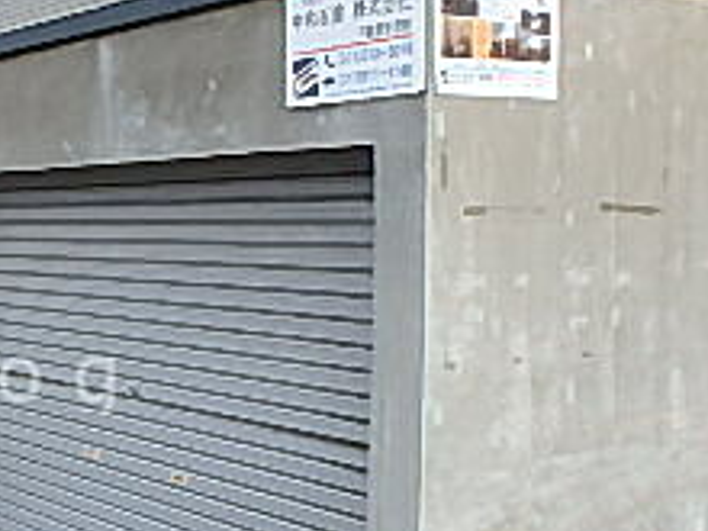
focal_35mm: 61
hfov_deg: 28.5
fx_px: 1248
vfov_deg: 23.9
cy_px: 373
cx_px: -87
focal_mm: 3.7
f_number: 3.5
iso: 125
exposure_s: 1/640
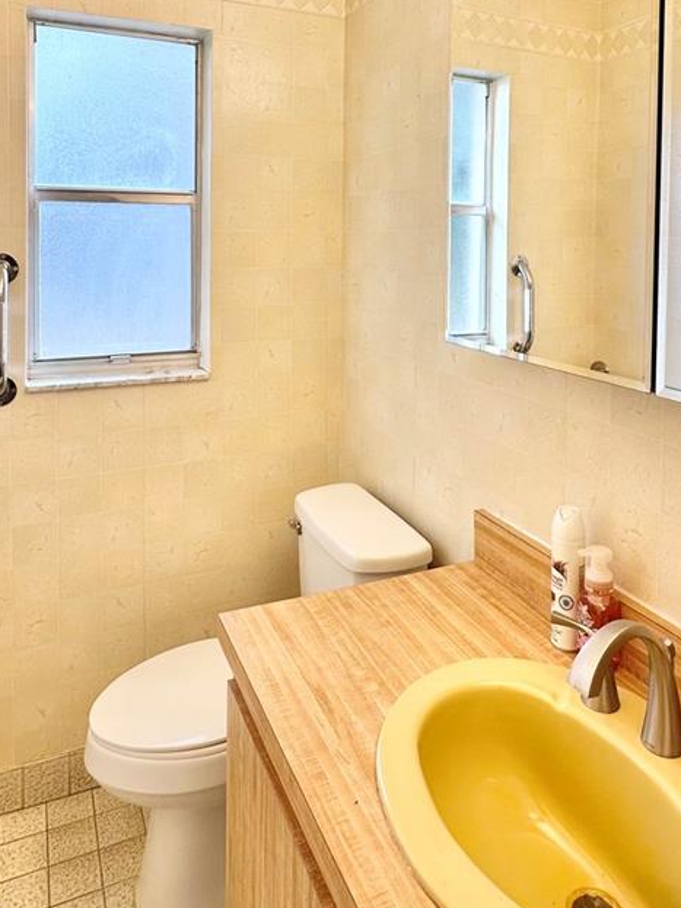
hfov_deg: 51.3
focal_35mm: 27
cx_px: 367
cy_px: 258
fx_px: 708
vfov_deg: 62.6
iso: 50
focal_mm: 2.22
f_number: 2.2
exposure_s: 1/120
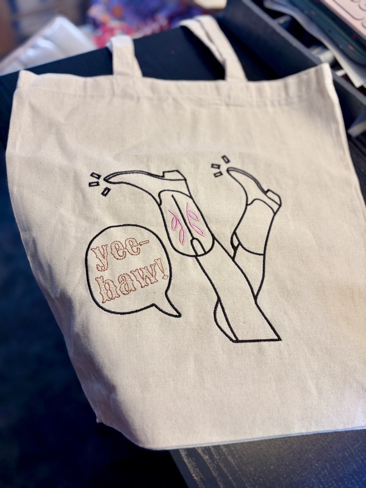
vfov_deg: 67.3
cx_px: 183
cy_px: 244
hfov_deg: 53.1
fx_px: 367
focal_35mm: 26
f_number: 1.6
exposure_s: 1/50
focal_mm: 5.96
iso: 100
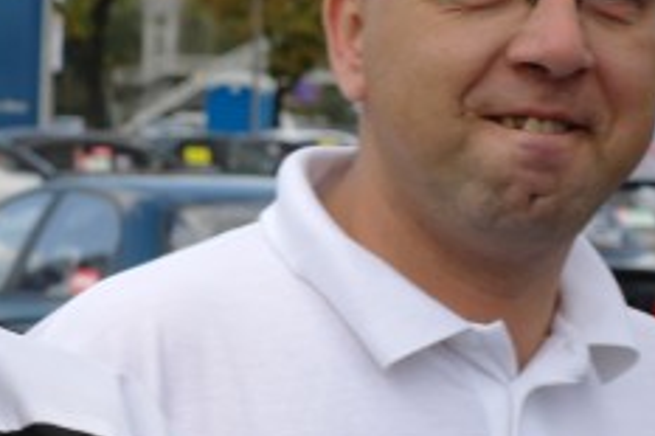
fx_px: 2873
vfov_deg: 8.7
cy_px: 278
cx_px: -461
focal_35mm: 158
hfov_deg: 12.1
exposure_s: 1/200
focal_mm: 30
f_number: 5
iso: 100
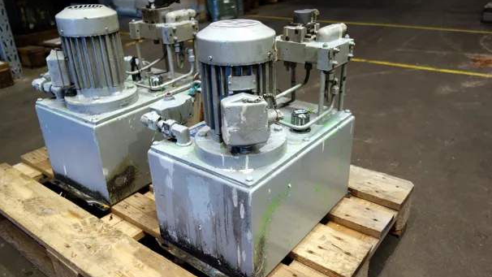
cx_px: 251
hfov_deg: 64.3
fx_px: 391
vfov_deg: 39.0
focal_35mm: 30
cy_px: 138
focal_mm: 10.4
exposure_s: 1/30
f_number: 1.8
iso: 200
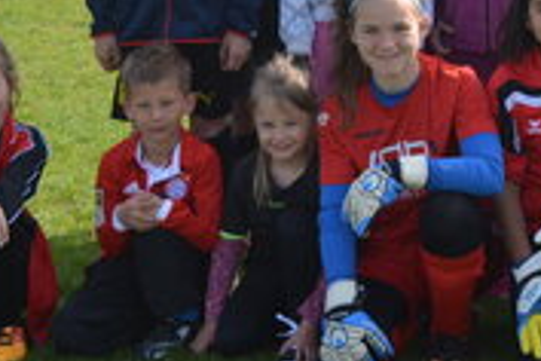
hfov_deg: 13.8
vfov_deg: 9.2
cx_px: 585
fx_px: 2191
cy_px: -138
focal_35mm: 146
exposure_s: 1/1600
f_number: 5.6
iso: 400
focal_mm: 27
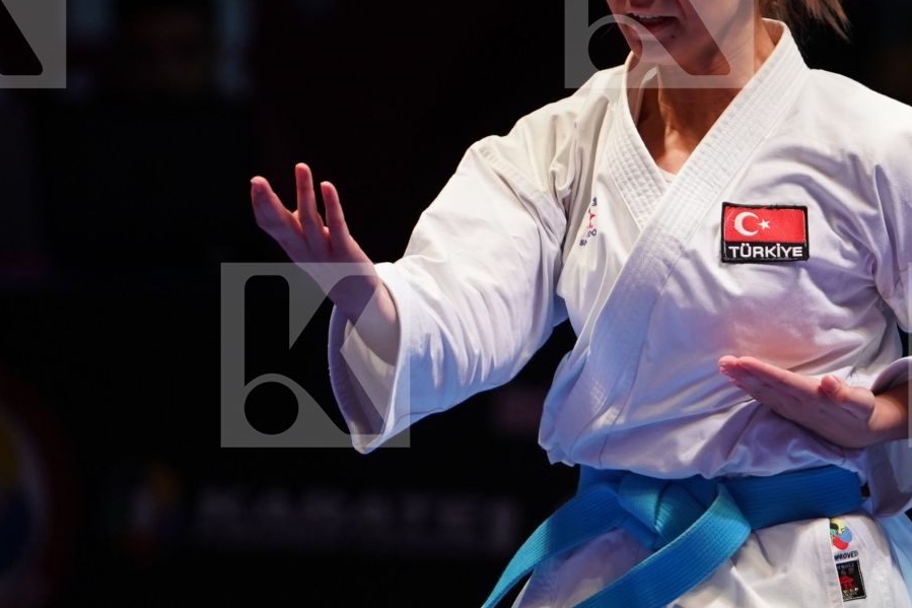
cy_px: 355
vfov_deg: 2.3
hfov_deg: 3.4
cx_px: 659
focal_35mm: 601
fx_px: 15222
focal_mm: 200
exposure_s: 1/500
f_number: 2.8
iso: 640
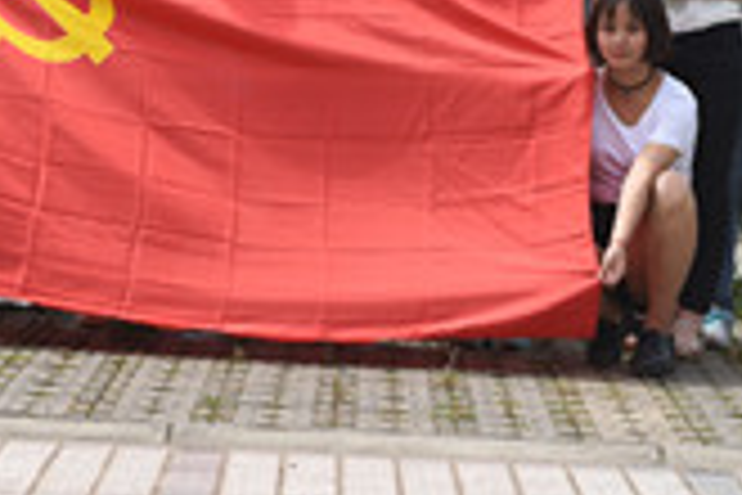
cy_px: -194
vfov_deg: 6.0
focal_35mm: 227
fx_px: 4678
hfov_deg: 9.1
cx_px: 178
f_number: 4.5
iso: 100
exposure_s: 1/800
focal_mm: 50
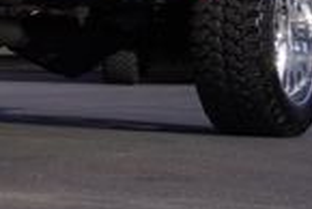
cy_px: -157
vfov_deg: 7.5
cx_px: -297
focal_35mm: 178
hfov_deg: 10.6
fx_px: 1546
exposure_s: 1/125
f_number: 11
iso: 100
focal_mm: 27
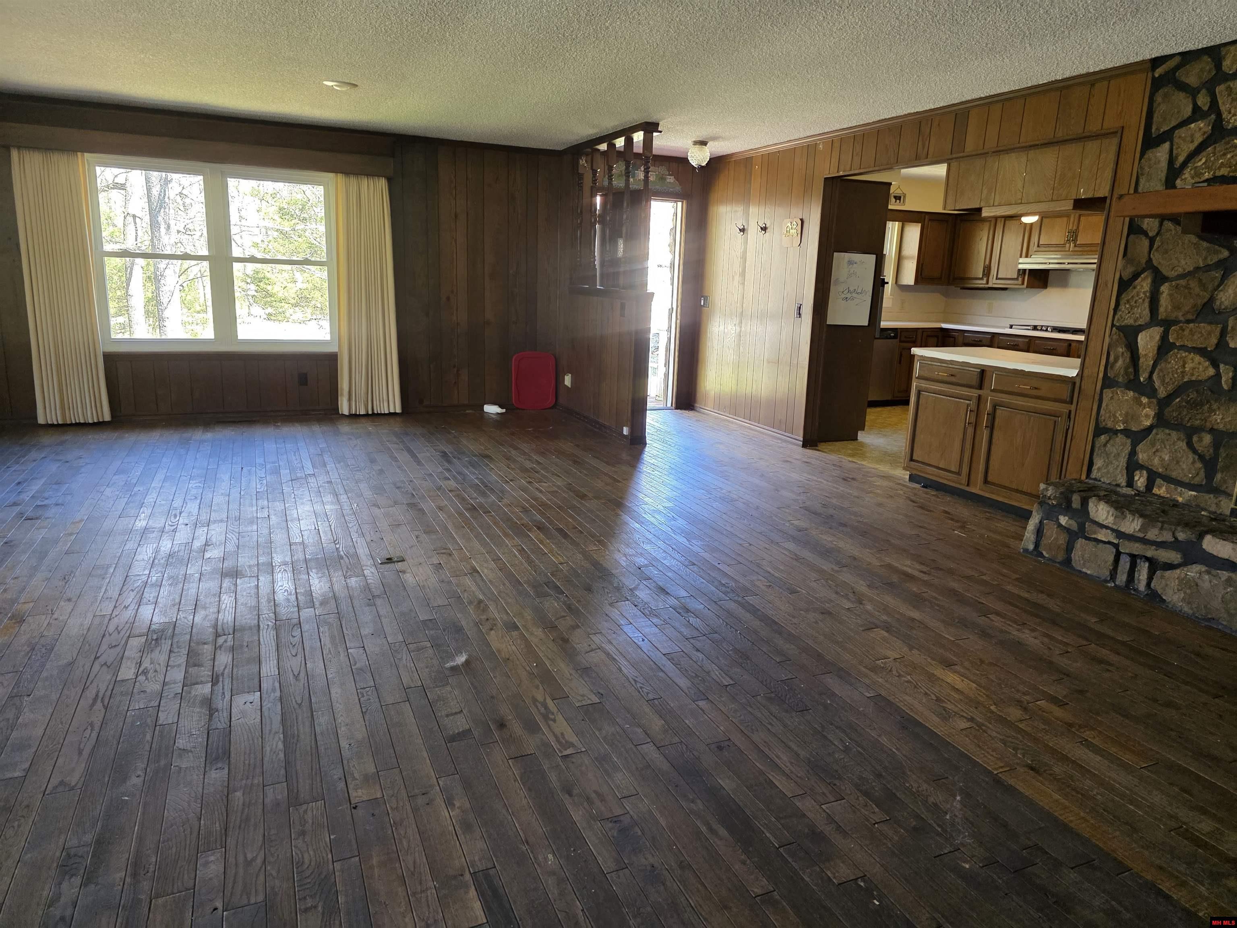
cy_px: 464
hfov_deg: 73.9
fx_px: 822
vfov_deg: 58.9
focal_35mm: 23
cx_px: 618
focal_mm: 6.3
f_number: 1.7
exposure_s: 1/120
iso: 400
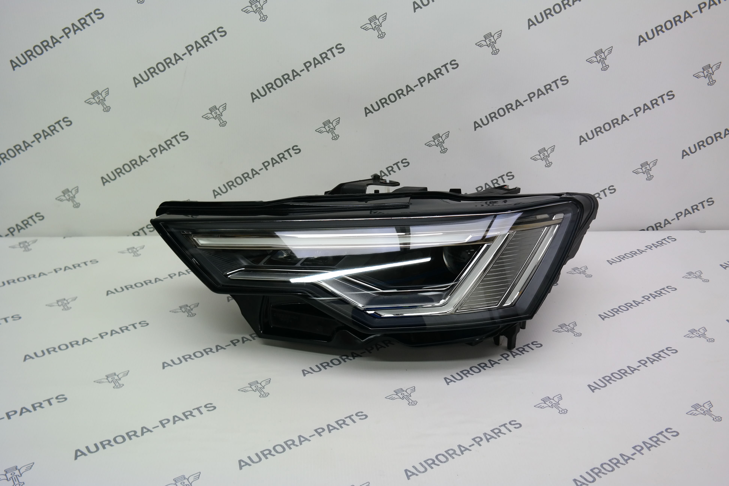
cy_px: 243
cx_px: 364
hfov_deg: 47.4
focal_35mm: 41
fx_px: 830
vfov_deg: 32.6
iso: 200
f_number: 5.6
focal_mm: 27
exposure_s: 1/50
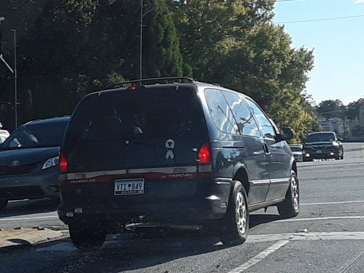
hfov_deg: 63.5
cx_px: 182
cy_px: 136
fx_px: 294
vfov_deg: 49.7
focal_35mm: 28
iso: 40
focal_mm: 2.91
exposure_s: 1/1429
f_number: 1.9
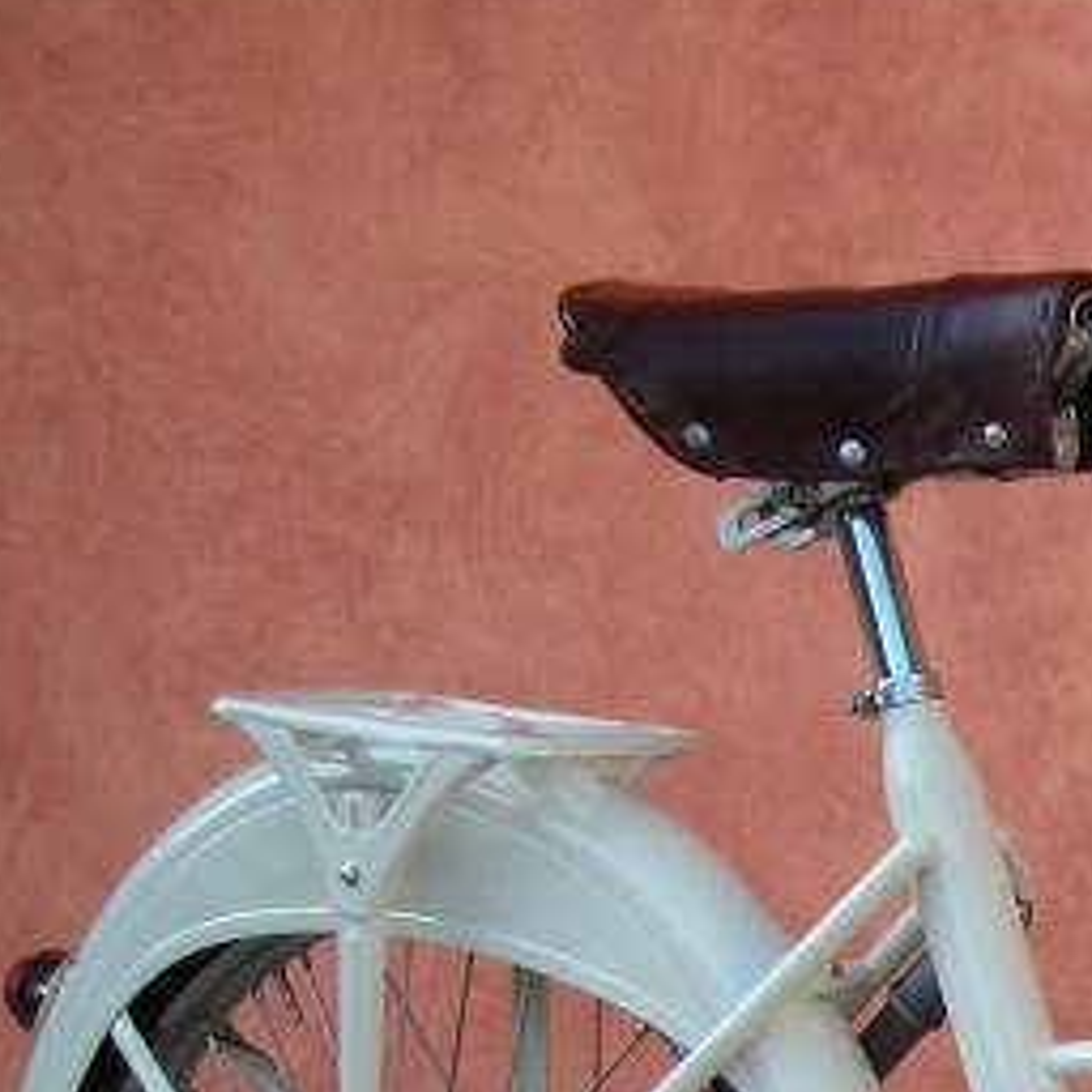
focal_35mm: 105
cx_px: 1604
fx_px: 3747
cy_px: 1220
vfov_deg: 16.1
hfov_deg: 15.4
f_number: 3.2
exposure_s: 1/150
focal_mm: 6.3
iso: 50
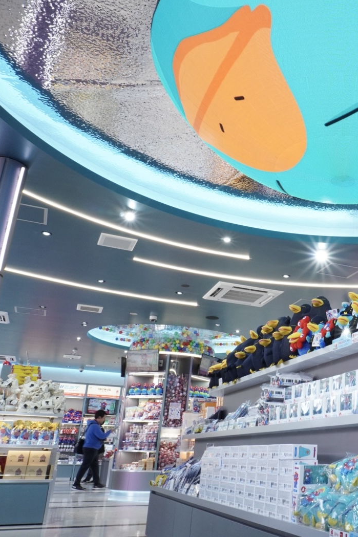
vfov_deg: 51.9
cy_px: 269
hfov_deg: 32.6
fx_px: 552
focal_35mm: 37
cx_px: 370
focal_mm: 16
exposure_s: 1/30
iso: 800
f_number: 14
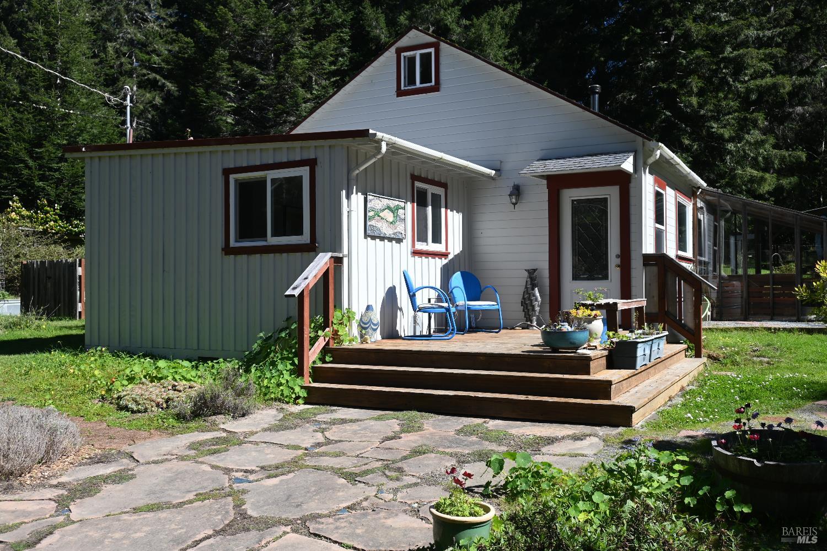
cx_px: 414
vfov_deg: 40.8
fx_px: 741
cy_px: 276
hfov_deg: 58.3
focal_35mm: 32
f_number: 5.6
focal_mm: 21.5
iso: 100
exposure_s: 1/400
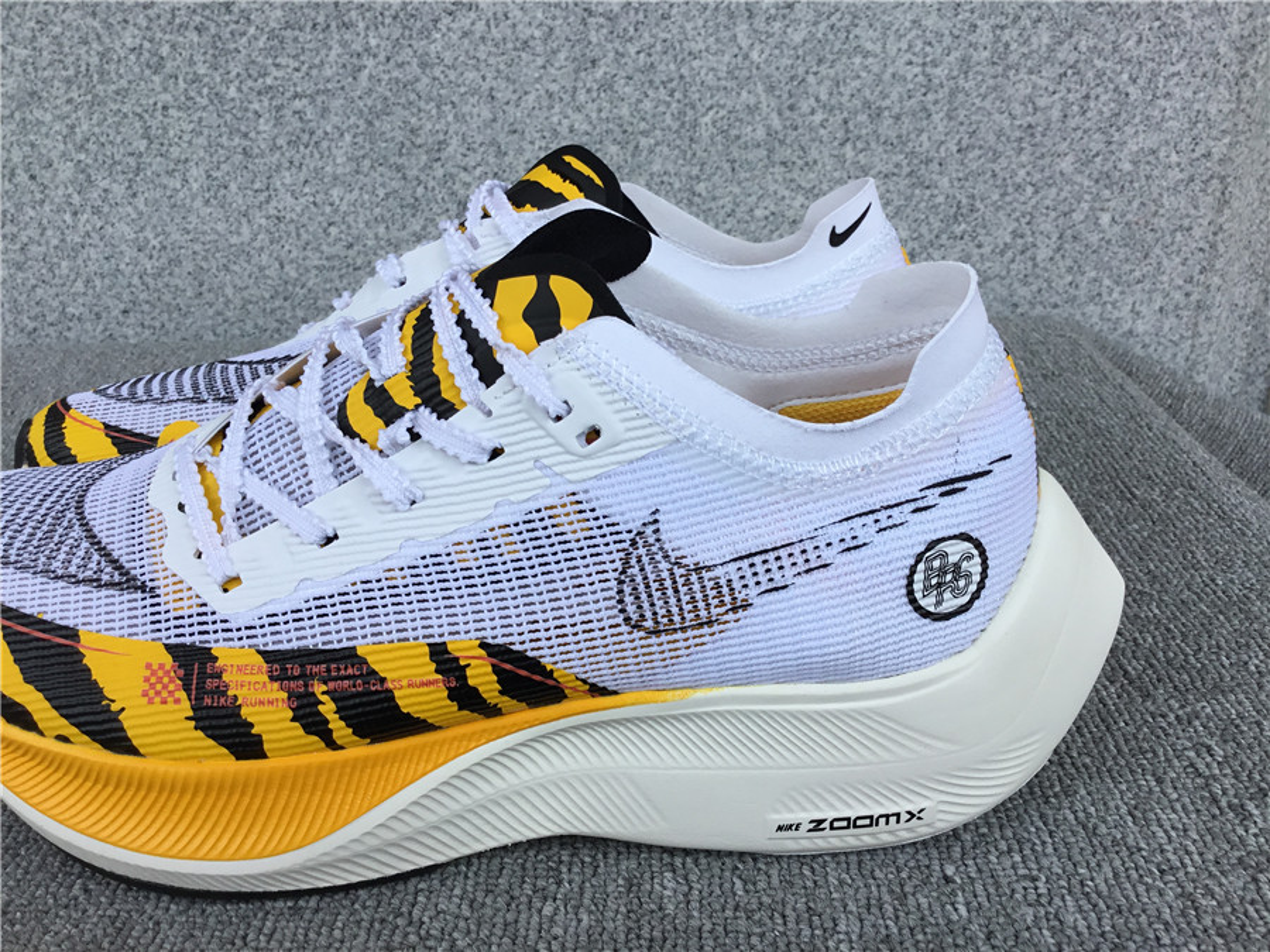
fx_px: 1137
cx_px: 635
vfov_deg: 45.4
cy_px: 476
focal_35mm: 31
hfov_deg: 58.4
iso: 25
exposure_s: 1/409
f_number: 2.4
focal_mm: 3.3
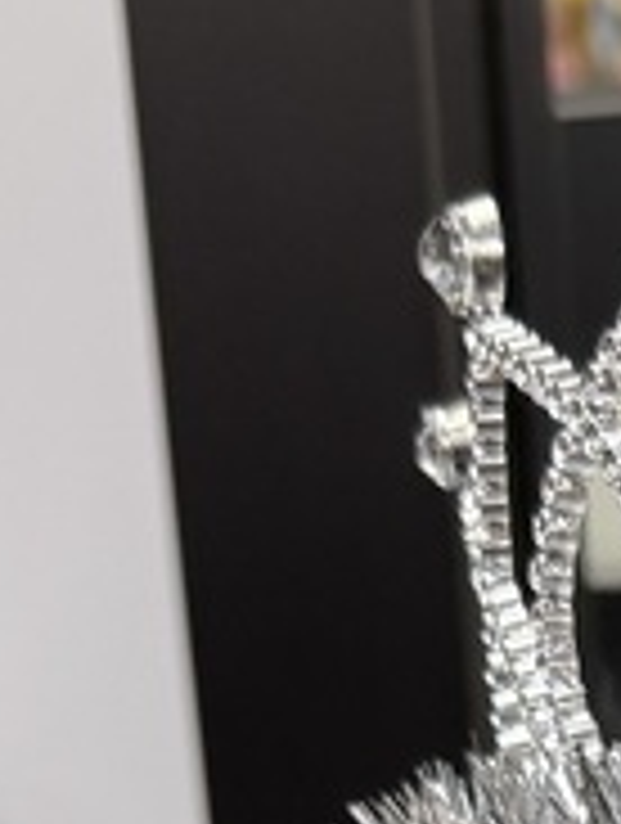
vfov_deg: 13.1
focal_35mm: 134
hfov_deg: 10.4
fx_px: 3194
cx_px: 1152
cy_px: 1540
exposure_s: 1/120
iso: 125
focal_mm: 6.76
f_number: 1.78
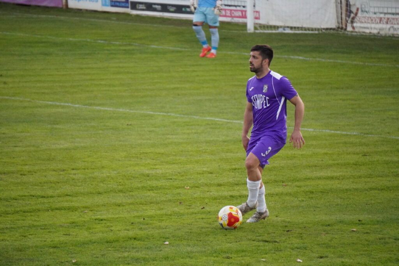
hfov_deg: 6.5
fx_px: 3488
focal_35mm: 315
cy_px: 133
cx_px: 200
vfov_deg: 4.4
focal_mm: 210
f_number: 6.3
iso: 6400
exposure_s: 1/2500
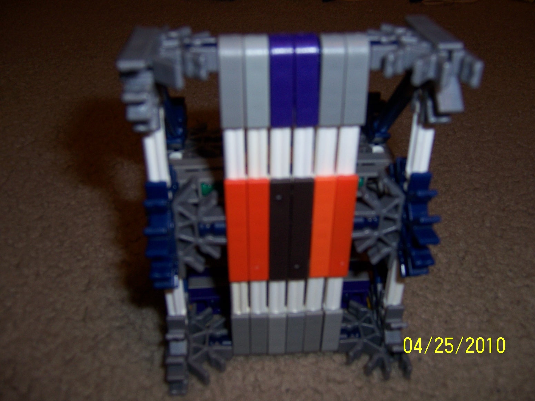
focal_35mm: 33
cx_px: 268
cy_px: 200
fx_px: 510
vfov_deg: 42.9
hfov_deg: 55.4
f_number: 2.8
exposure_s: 1/60
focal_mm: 5.5
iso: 80
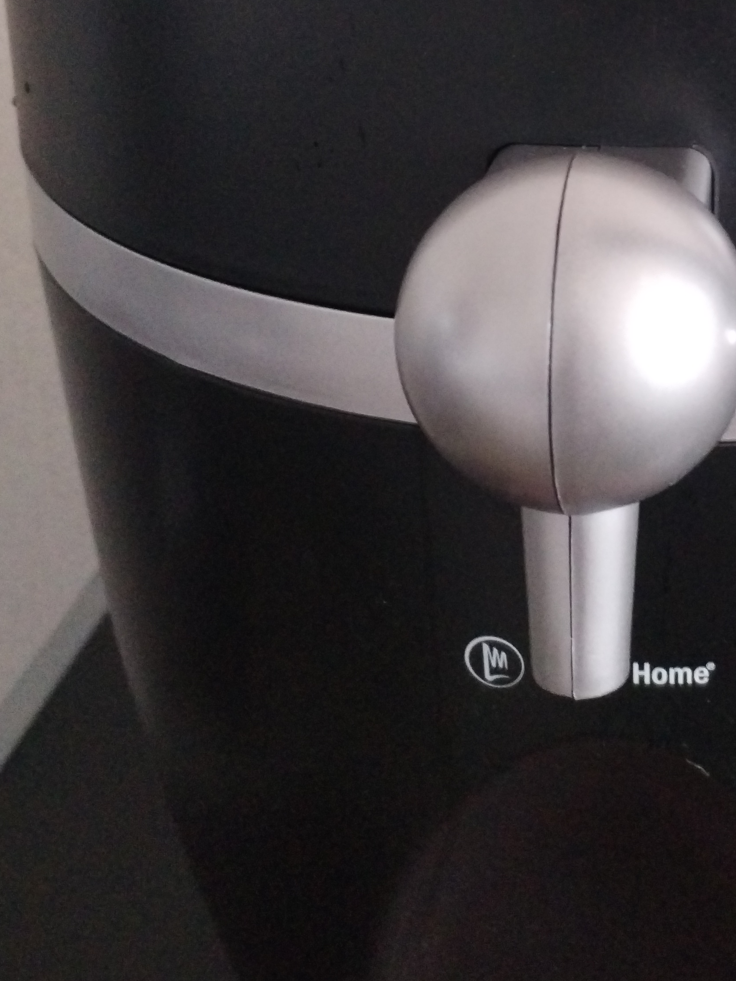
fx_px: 1531
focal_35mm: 54
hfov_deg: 26.0
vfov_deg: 34.5
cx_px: 685
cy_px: 204
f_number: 1.8
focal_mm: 4.75
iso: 1132
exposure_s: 1/16.7
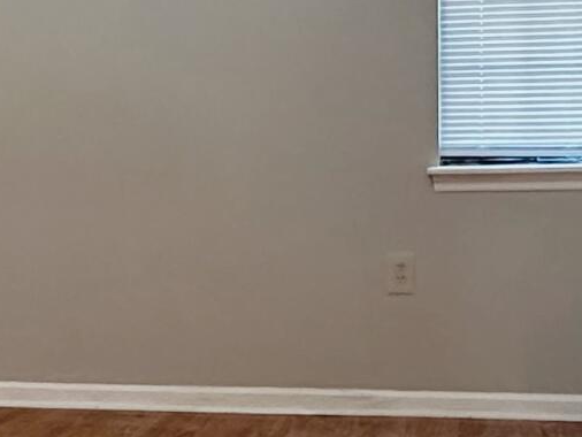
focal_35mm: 83
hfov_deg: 23.3
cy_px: 261
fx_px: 1396
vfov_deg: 17.8
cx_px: 154
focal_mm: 2.22
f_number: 2.2
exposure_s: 1/60
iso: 400
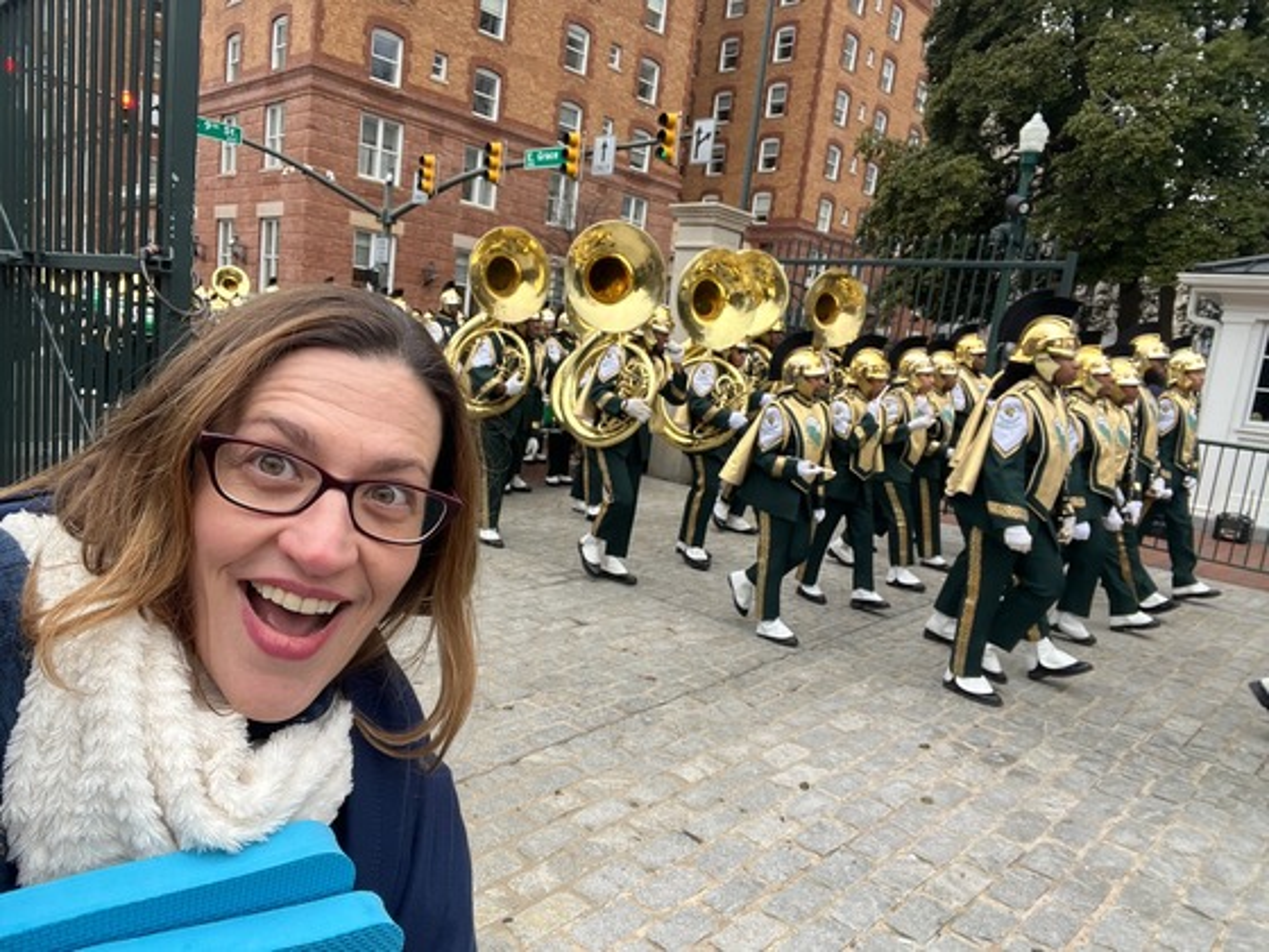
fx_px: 843
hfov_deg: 73.9
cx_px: 634
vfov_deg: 58.9
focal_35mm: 23
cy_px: 476
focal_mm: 2.71
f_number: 2.2
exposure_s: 1/121
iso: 25
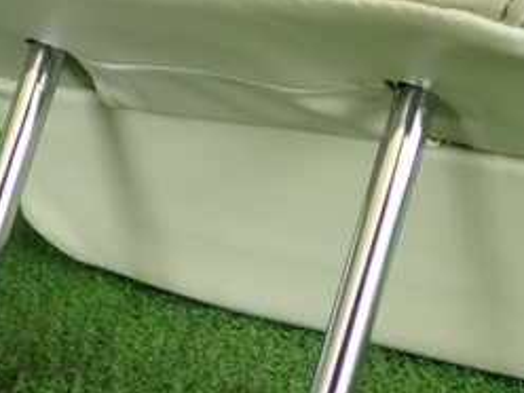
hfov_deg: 22.5
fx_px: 1317
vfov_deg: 17.0
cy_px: 196
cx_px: 279
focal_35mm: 87
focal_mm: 6.37
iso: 160
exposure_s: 1/125
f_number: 2.5
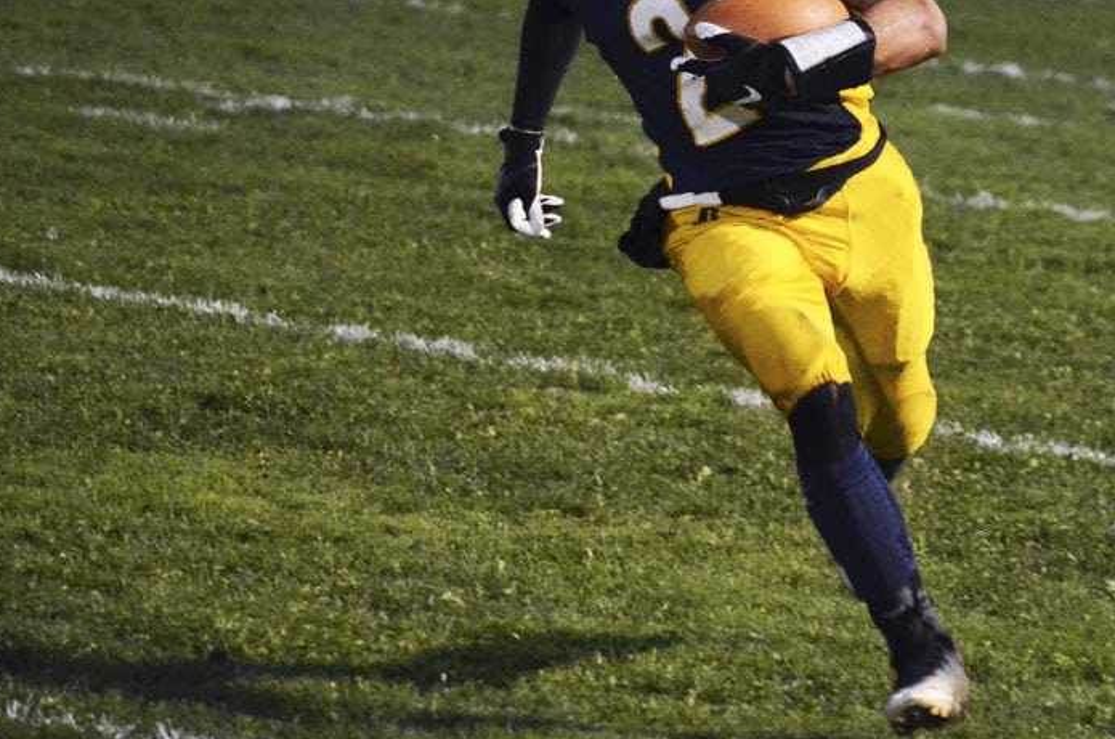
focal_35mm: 261
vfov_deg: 5.2
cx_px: 794
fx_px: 8071
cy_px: 172
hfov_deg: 7.9
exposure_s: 1/320
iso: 5000
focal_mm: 110
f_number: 4.8
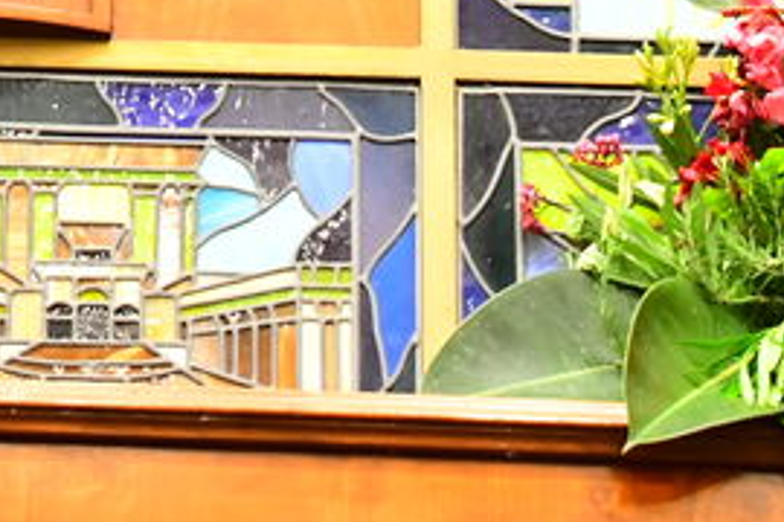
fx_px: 5640
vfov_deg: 5.2
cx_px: -221
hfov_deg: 7.9
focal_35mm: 259
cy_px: -407
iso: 4000
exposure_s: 1/125
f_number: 5.6
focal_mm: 50
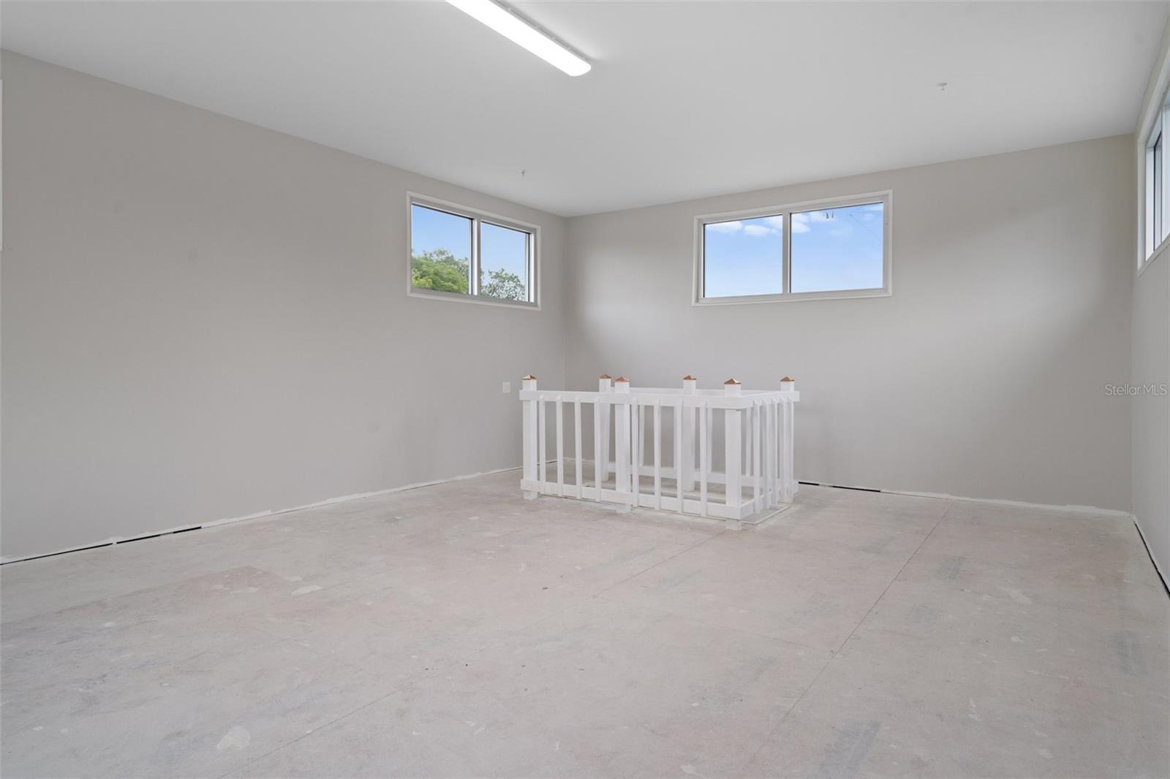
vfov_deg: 61.9
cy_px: 390
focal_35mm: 20
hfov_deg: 84.0
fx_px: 650
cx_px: 585
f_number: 8
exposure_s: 1/3
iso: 320
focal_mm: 20
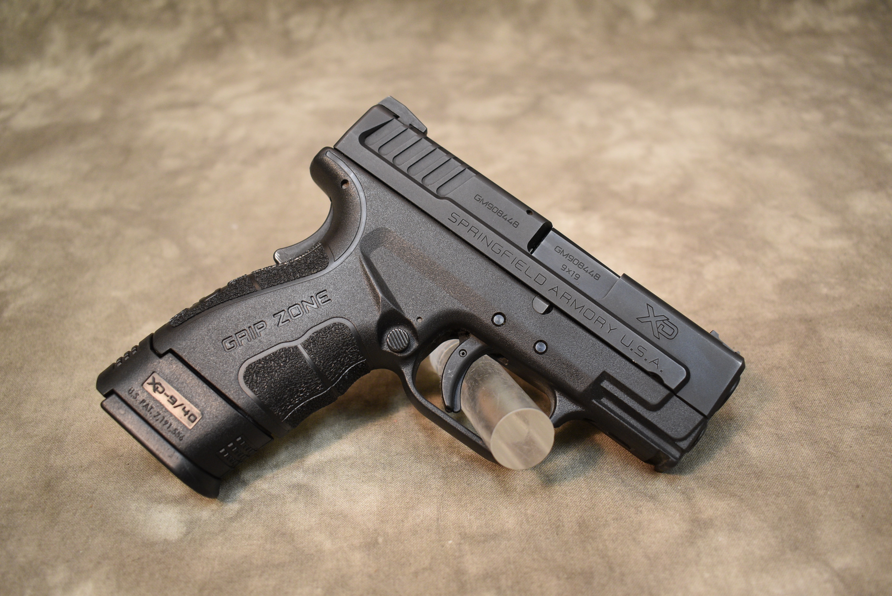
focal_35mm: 33
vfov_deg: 40.0
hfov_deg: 57.2
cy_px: 298
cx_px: 446
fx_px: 818
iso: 900
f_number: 4
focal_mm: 22
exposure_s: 1/60
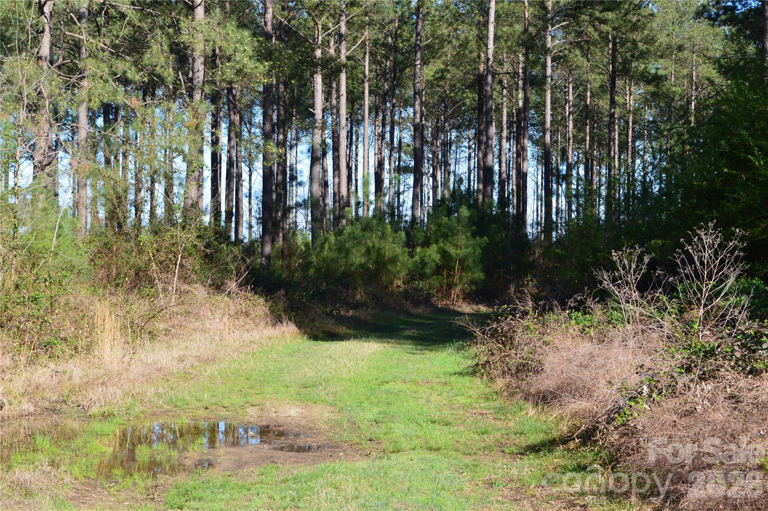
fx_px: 1758
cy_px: 256
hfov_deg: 24.6
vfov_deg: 16.5
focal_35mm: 82
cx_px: 384
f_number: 10
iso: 400
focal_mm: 55
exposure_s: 1/250
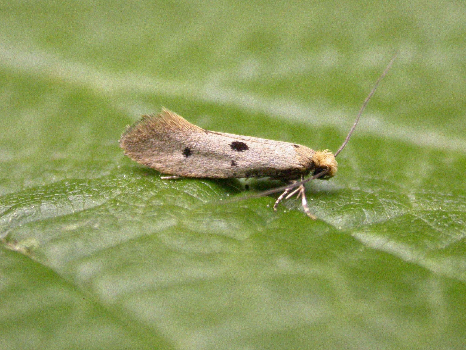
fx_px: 1790
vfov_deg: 11.1
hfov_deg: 14.8
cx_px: 234
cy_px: 175
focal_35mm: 133
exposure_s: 1/909
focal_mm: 24.4
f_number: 4.3
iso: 400
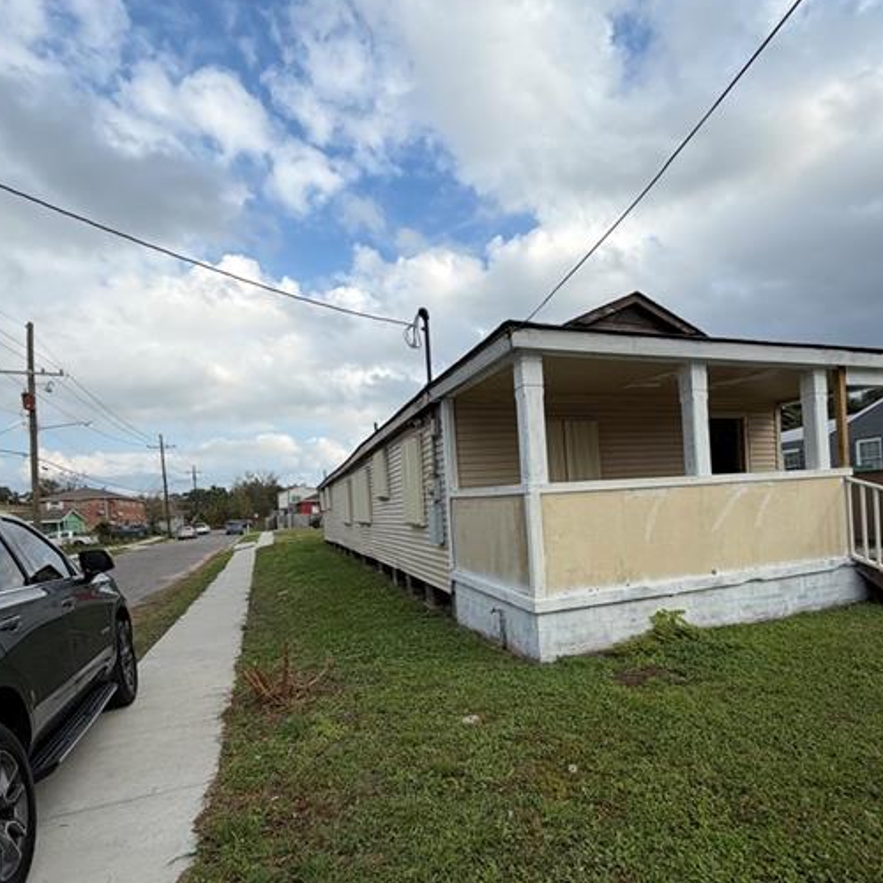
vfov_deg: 77.1
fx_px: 548
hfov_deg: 77.5
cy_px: 516
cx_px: 486
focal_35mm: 19
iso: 25
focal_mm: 2.22
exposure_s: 1/770
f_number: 2.2
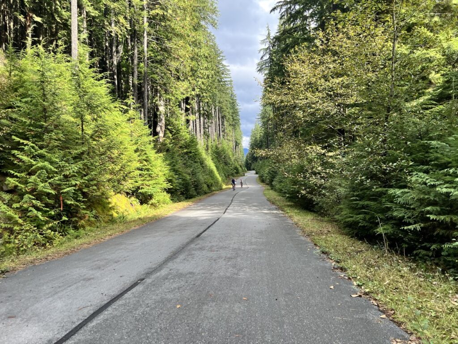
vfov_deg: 53.1
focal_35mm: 26
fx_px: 344
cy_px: 172
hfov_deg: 67.3
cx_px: 229
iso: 50
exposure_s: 1/563
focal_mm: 5.7
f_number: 1.5
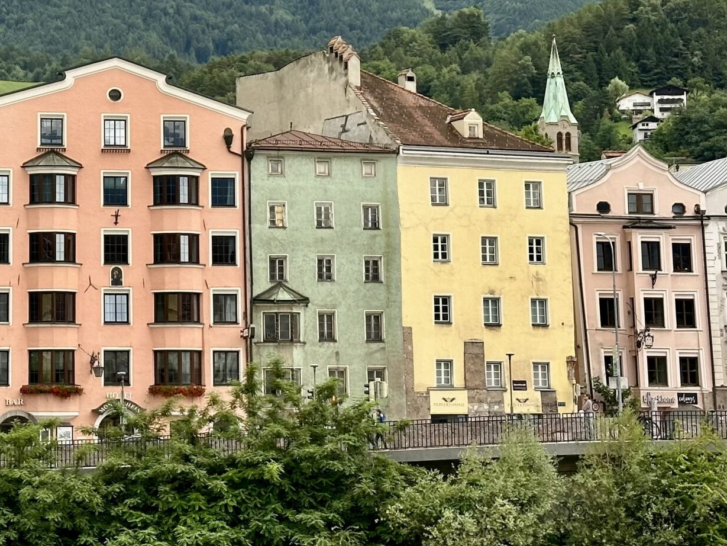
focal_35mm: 100
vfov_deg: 14.7
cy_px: 89
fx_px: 2100
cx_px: 98
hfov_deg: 19.3
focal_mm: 6.86
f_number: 1.78
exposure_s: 1/456
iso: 64
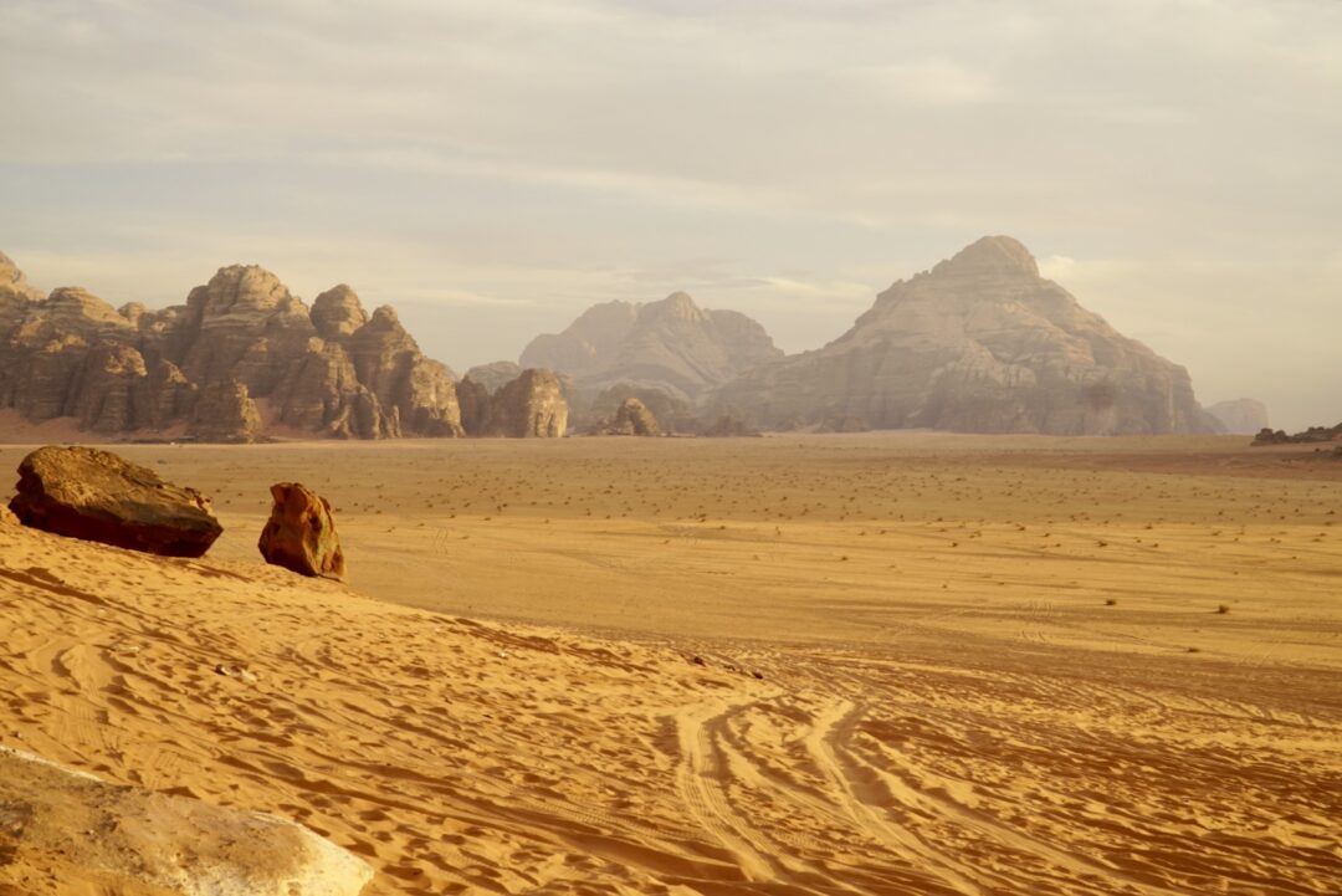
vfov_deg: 28.1
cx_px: 671
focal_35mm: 48
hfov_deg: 41.1
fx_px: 1790
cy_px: 448
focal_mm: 32
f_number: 8
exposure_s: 1/125
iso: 100
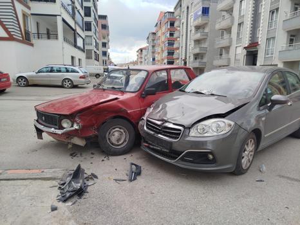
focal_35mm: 24
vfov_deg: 56.9
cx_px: 150
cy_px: 112
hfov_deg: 71.6
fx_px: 208
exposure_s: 1/663
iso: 50
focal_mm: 5.31
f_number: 1.7
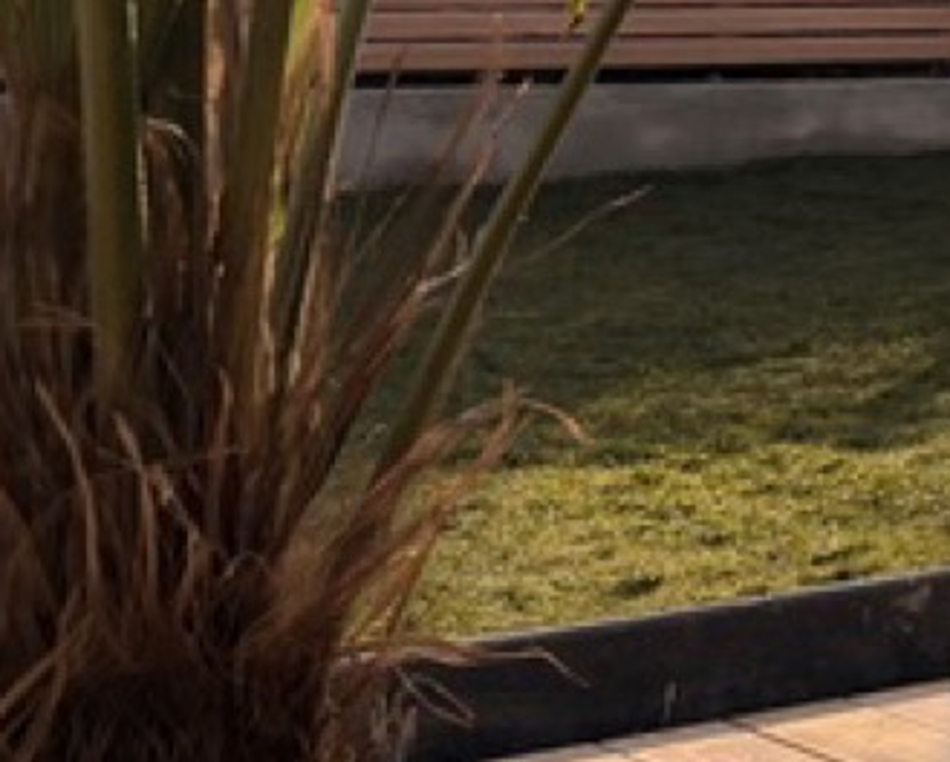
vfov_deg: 11.9
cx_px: 2223
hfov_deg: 12.2
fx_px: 3603
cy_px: -84
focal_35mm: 128
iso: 125
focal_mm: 6.76
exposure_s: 1/4975
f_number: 1.78
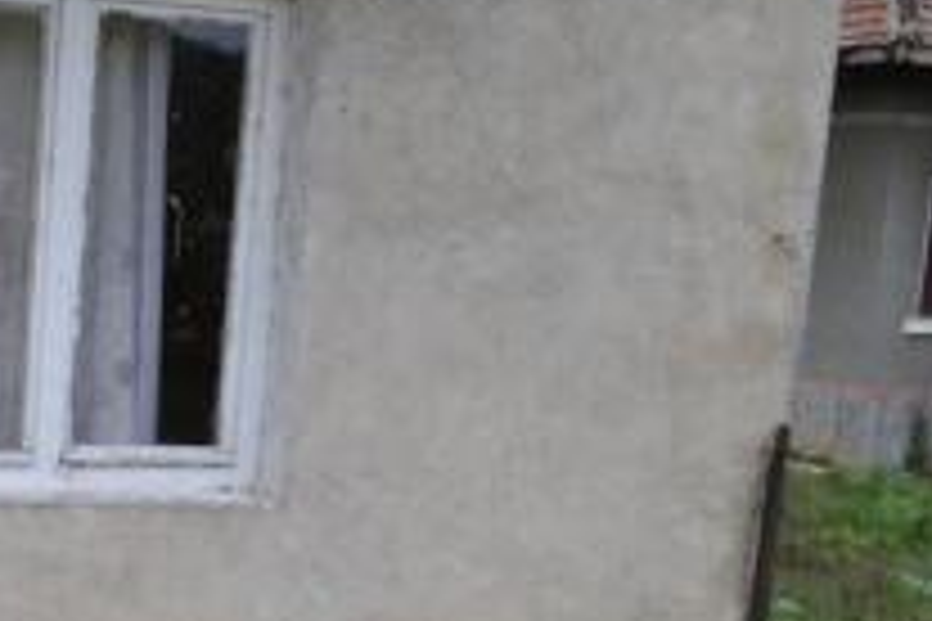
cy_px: 502
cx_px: -131
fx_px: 1605
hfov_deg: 28.9
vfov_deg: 21.6
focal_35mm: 62
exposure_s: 1/160
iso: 100
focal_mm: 18
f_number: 6.3
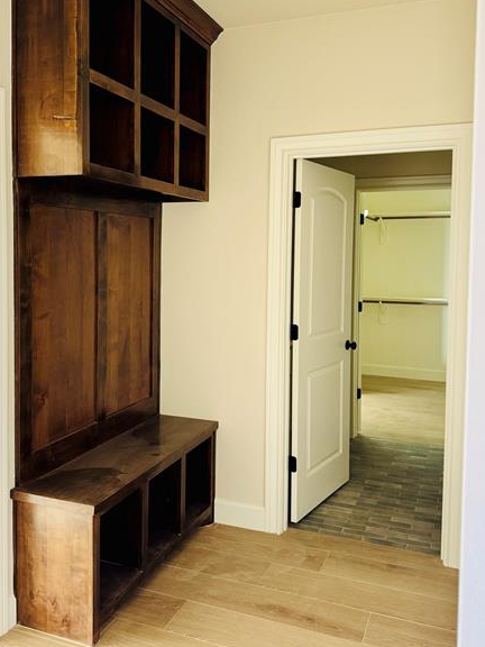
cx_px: 209
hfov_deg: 44.1
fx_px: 598
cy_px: 281
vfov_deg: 56.6
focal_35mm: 32
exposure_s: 1/60
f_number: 1.78
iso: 250
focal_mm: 6.76
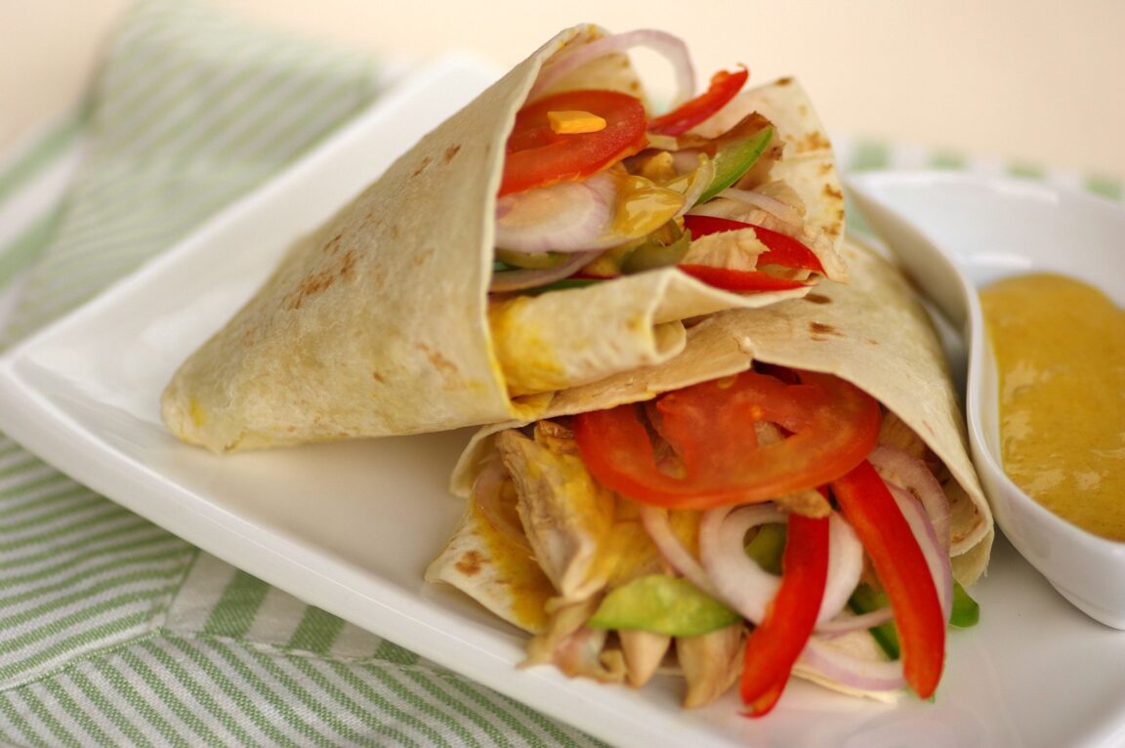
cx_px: 562
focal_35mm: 150
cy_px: 374
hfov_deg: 13.7
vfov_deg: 9.1
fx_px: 4683
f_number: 3.5
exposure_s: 1/1000
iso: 200
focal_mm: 100
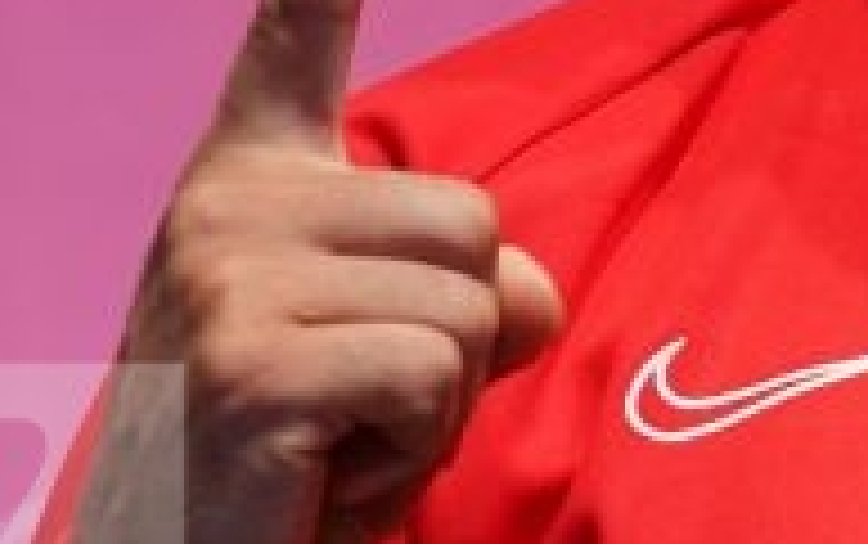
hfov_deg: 1.7
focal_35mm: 1266
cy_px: 773
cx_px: 1291
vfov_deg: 1.0
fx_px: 29974
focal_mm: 200
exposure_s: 1/250
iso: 1000
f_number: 3.5
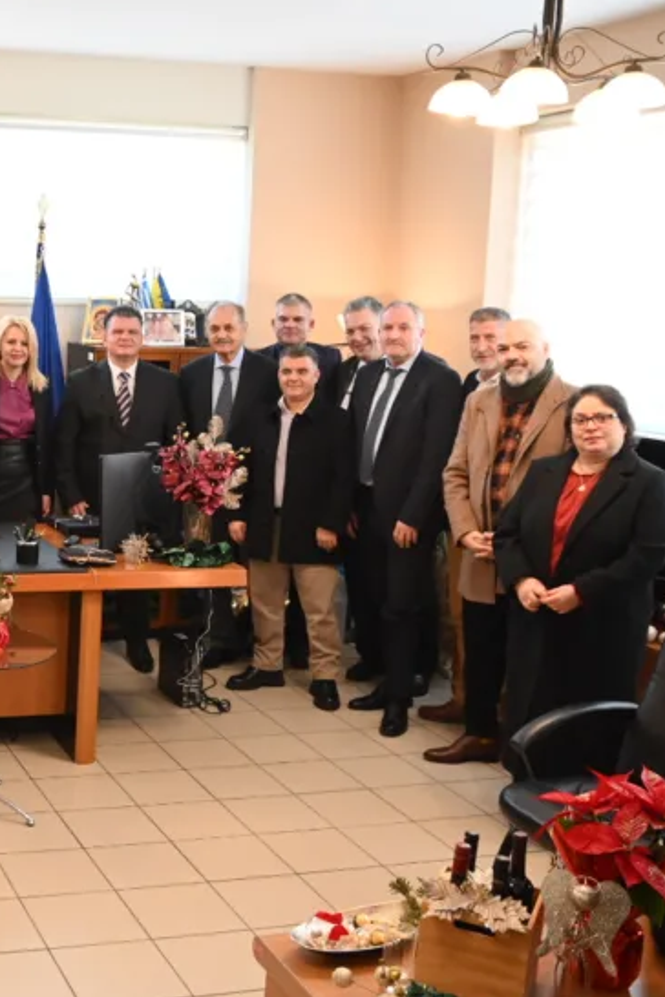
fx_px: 1247
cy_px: 463
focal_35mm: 45
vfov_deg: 43.6
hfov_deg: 26.9
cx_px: -104
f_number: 2.8
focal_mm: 24
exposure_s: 1/500
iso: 2500
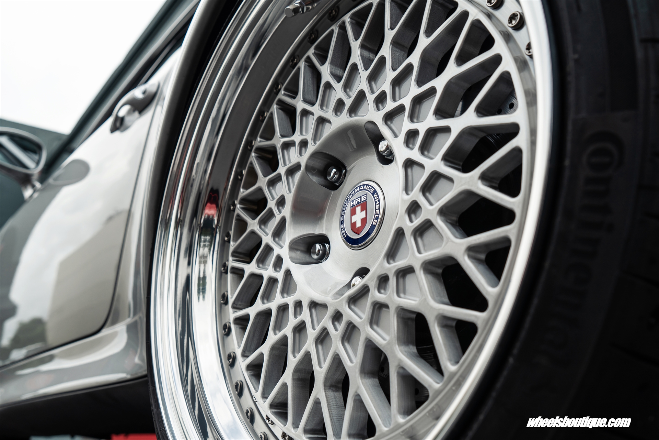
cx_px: 330
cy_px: 220
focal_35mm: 36
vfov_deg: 36.9
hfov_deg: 53.1
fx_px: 659
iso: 200
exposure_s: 1/500
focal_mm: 36
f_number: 6.3
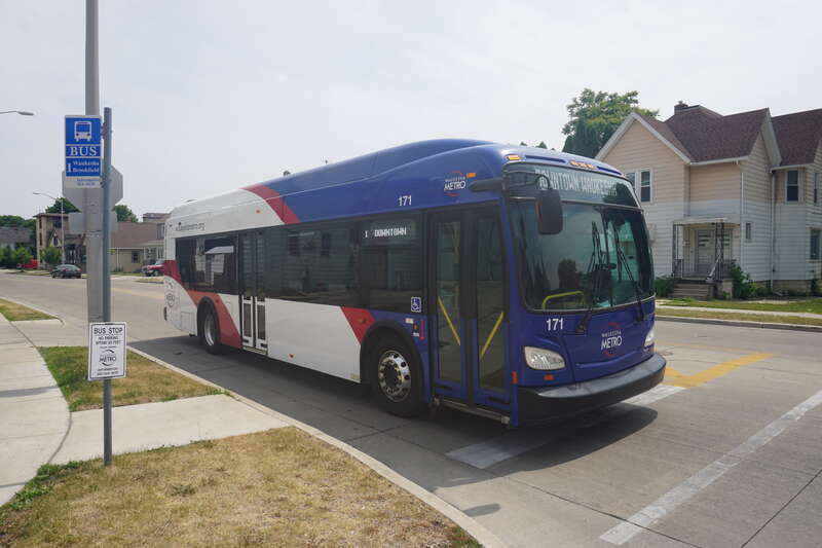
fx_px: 548
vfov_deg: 53.1
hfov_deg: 73.8
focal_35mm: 24
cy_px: 274
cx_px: 411
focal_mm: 16
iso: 100
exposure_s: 1/160
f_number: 11
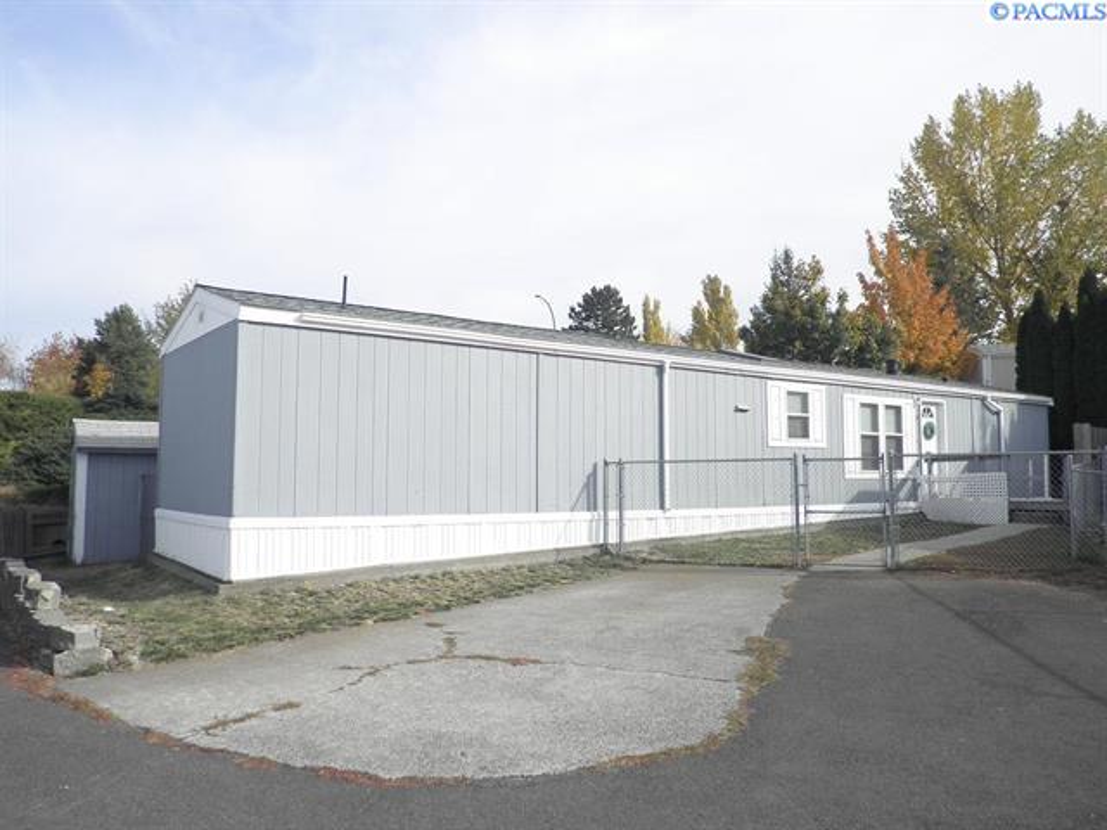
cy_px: 415
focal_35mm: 27
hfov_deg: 65.3
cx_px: 554
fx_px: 863
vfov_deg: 51.4
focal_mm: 5
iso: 64
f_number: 8.8
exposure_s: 1/80
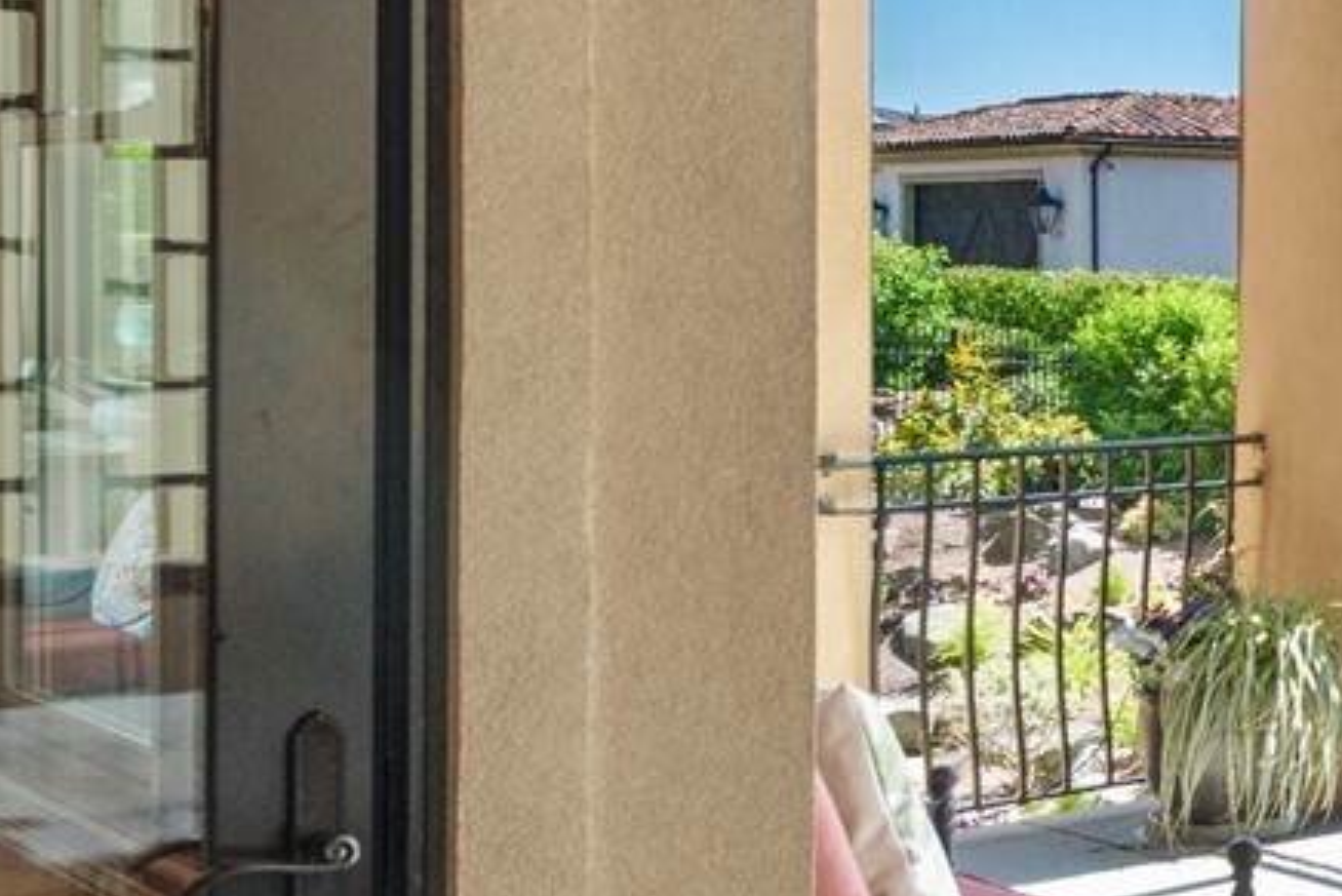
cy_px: 152
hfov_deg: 22.2
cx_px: 2158
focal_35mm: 70
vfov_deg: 19.2
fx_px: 2610
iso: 400
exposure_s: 1/50
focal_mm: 18
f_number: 8
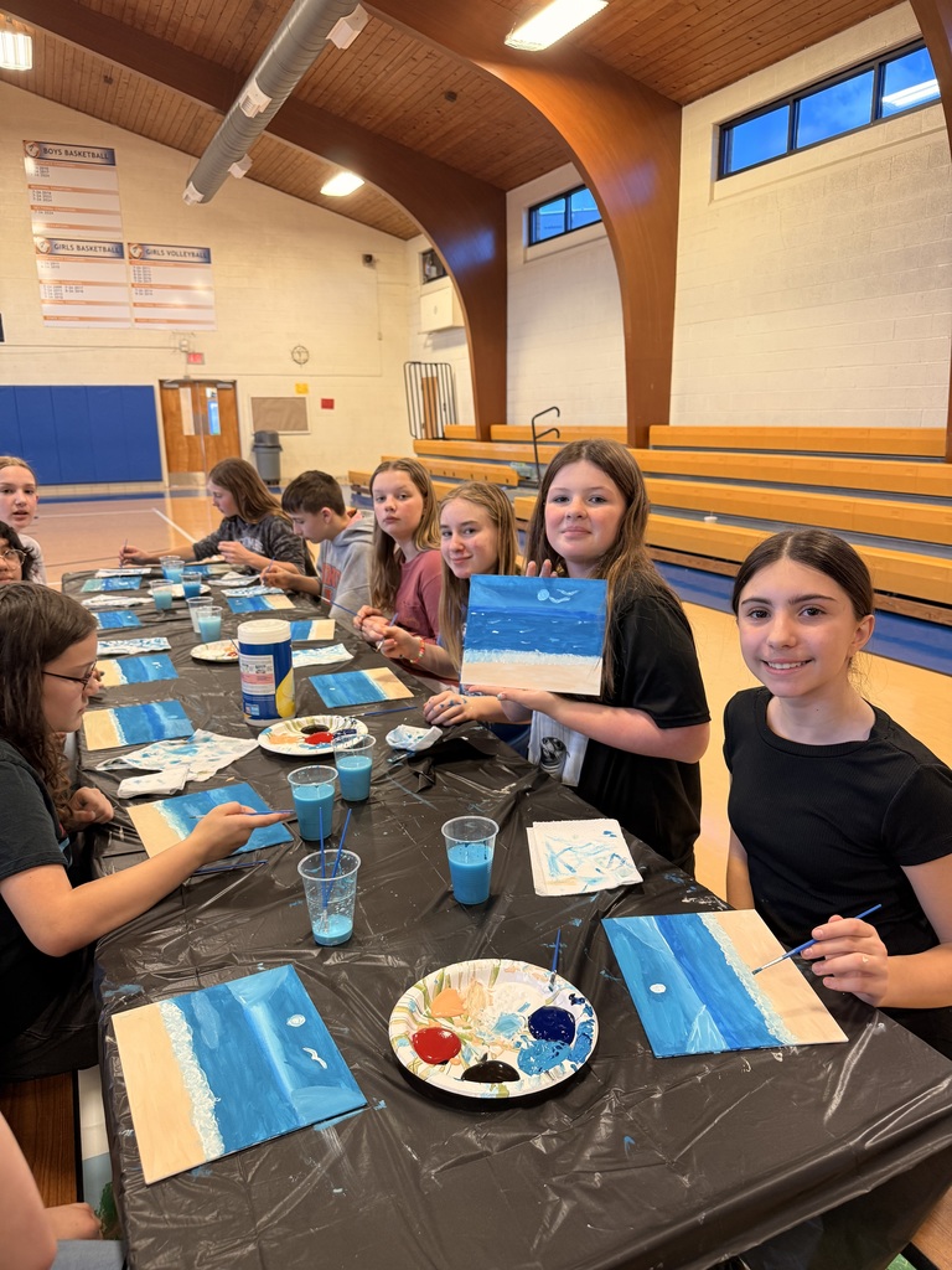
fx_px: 880
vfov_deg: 71.6
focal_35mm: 24
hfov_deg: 56.8
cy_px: 635
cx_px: 476
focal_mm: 6.76
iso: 160
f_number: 1.78
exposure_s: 1/60
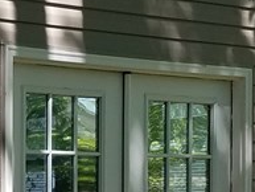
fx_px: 1017
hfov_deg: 14.0
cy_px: 203
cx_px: -30
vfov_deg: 10.6
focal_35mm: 138
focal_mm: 4.2
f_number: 1.7
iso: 50
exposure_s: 1/976
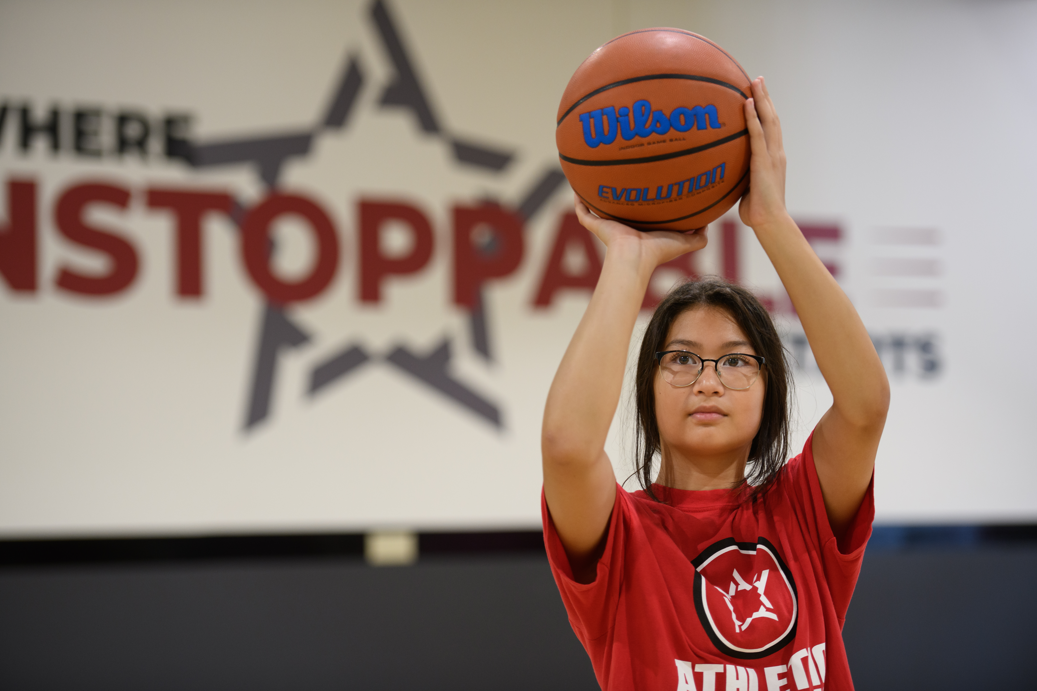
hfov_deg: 19.5
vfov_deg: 13.0
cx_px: 518
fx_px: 3024
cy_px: 346
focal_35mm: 105
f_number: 2.8
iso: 800
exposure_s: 1/200
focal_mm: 105
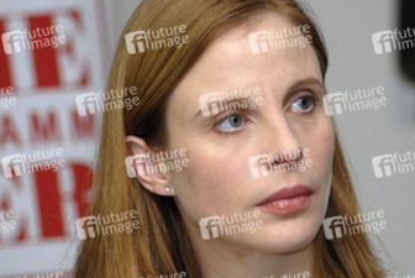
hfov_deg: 4.7
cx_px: 246
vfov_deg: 3.1
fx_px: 5079
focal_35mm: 440
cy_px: 132
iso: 500
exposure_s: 1/100
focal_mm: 220
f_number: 5.6
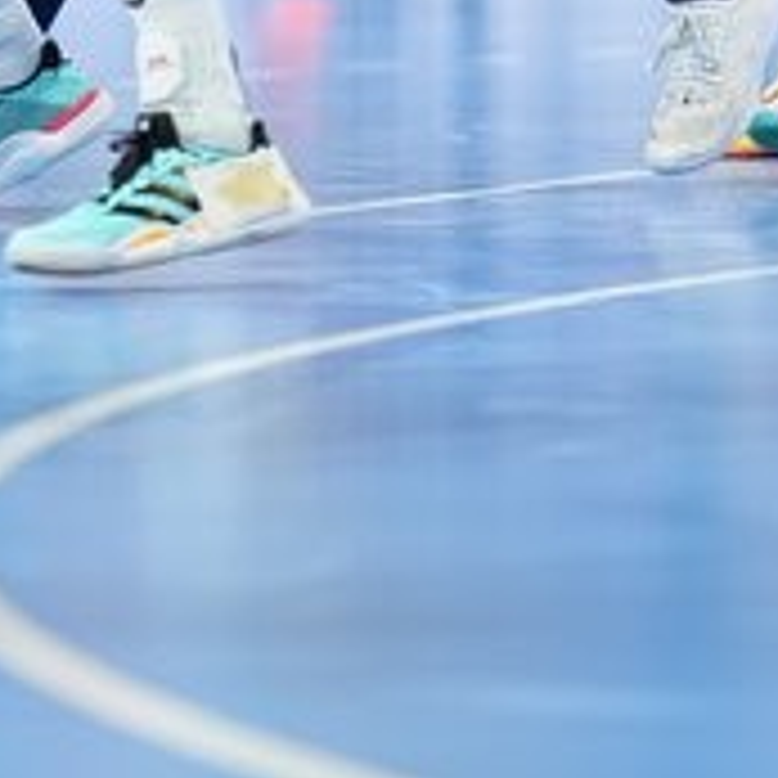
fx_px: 10120
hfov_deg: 4.4
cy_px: -562
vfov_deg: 4.4
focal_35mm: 398
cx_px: 382
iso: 1000
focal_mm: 135
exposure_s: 1/1600
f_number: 1.8
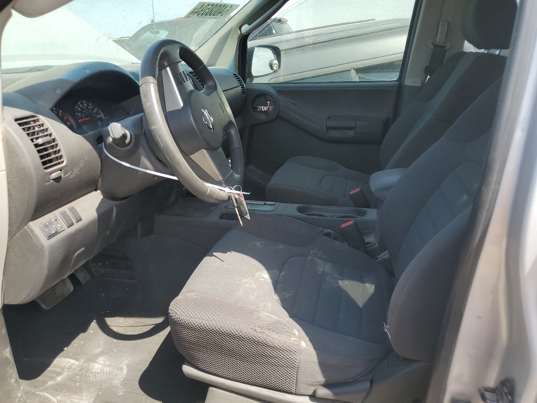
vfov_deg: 53.1
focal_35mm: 26
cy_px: 202
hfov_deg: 67.3
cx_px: 268
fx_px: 403
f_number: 1.5
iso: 50
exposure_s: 1/909
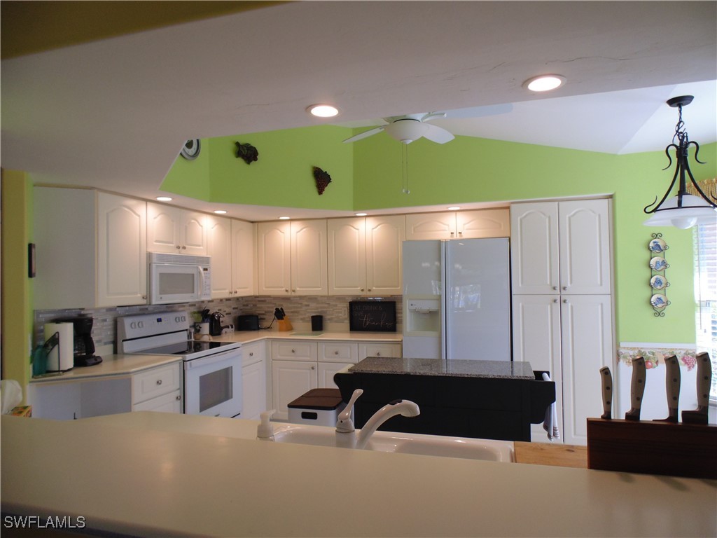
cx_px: 358
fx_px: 456
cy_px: 269
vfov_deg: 61.1
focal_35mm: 22
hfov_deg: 76.4
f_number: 3.1
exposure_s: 1/60
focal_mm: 4
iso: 80
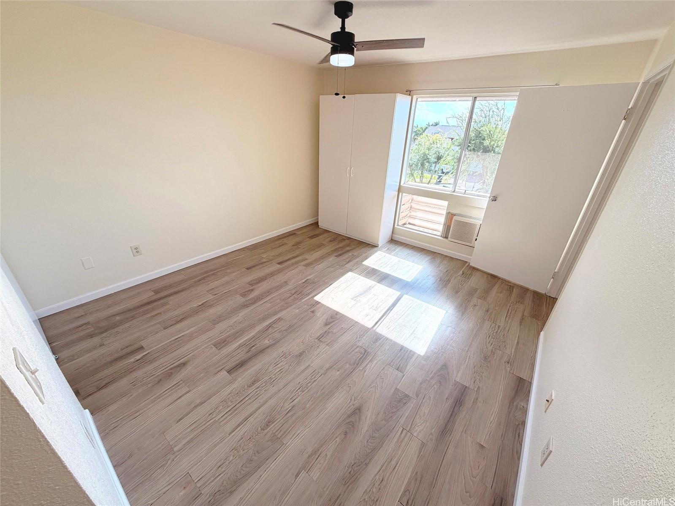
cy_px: 253
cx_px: 338
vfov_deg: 85.7
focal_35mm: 14
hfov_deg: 102.1
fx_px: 273
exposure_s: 1/233
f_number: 2.2
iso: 50
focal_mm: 2.22
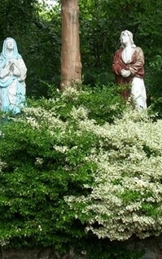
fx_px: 452
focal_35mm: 64
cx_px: 63
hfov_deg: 20.3
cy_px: 98
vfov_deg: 31.8
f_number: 2.9
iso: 234
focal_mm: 5.7
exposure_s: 1/125
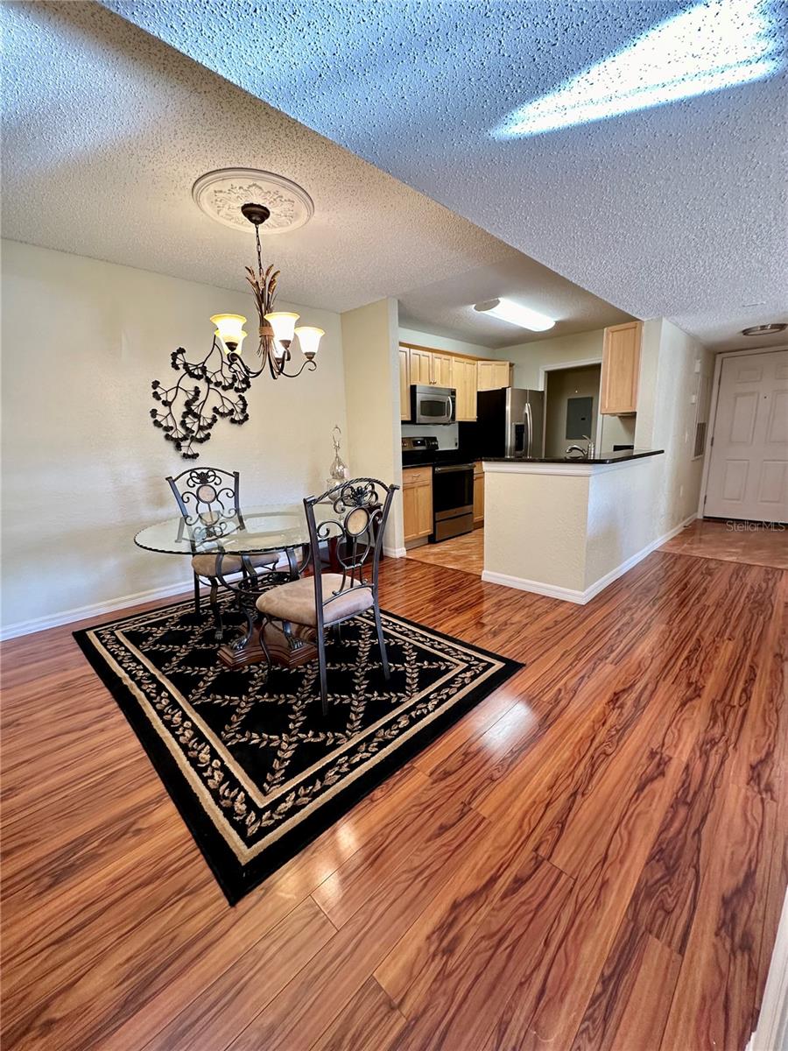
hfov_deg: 85.7
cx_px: 394
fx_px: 425
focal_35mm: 14
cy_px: 526
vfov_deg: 102.1
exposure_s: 1/60
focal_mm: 2.22
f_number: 2.2
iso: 160
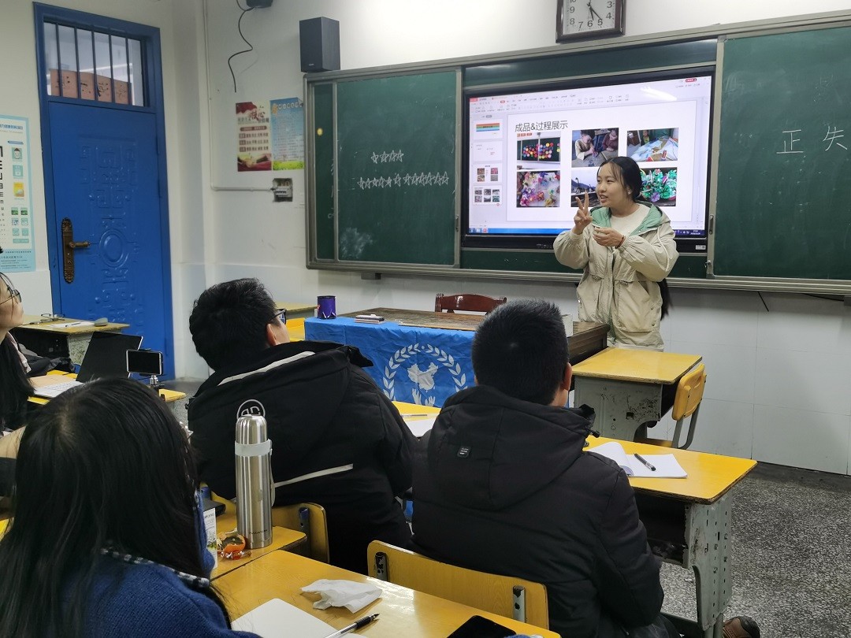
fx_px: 885
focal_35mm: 36
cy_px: 319
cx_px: 426
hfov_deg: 51.4
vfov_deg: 39.7
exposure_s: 1/50
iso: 100
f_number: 1.6
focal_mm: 5.56
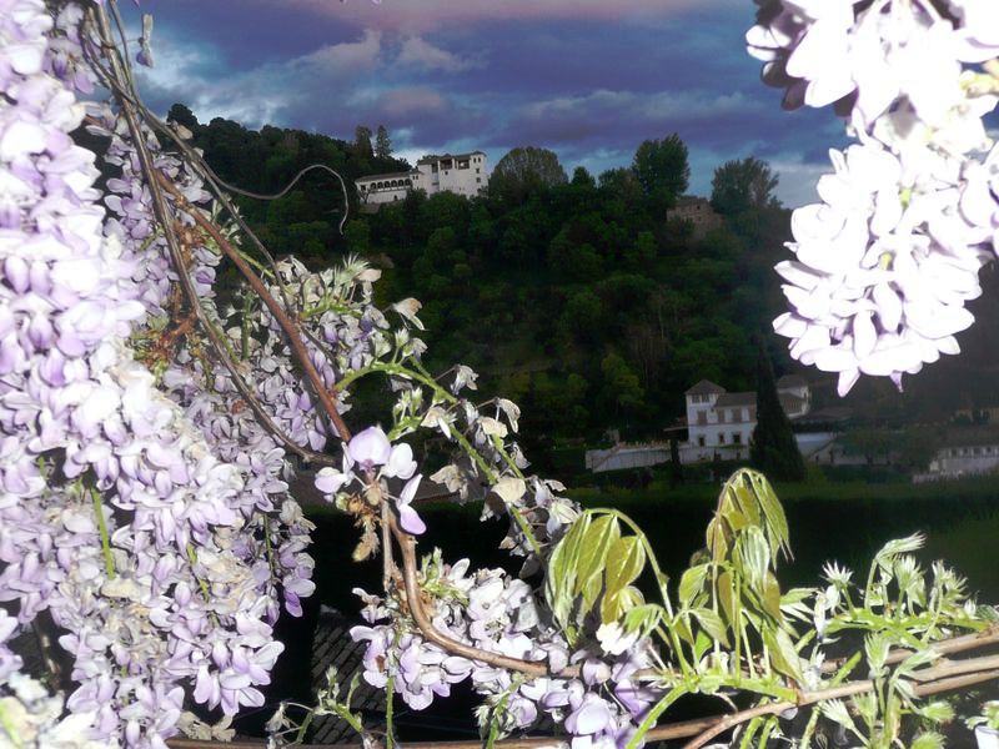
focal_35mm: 46
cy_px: 374
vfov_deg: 31.5
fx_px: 1328
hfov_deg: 41.2
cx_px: 500
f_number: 3.8
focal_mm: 6.2
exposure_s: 1/30
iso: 100
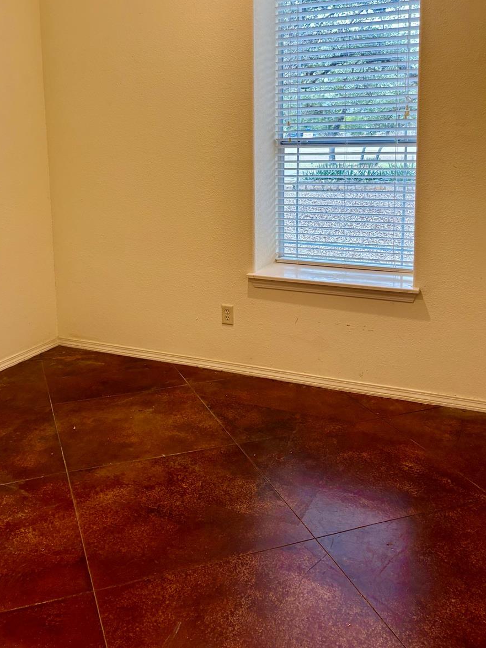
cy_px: 233
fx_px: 637
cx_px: 213
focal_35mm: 34
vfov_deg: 53.2
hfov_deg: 41.7
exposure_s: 1/60
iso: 80
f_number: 1.6
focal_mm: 5.96
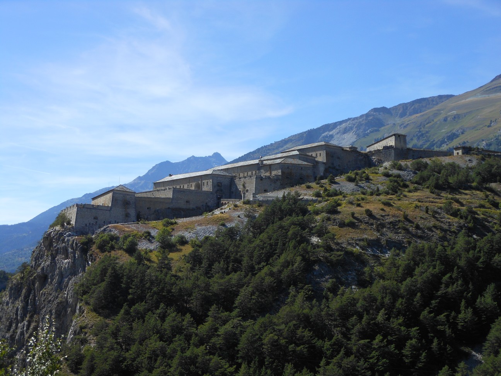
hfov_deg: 38.2
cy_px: 188
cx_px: 250
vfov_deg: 29.1
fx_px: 724
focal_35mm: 50
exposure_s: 1/640
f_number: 4
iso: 80
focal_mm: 8.9
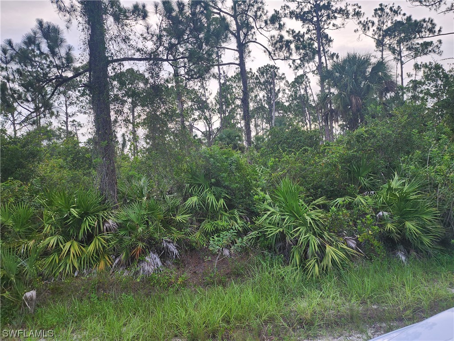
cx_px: 227
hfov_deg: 73.9
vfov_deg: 58.9
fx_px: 302
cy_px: 170
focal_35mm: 23
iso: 64
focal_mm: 6.4
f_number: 1.8
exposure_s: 1/180
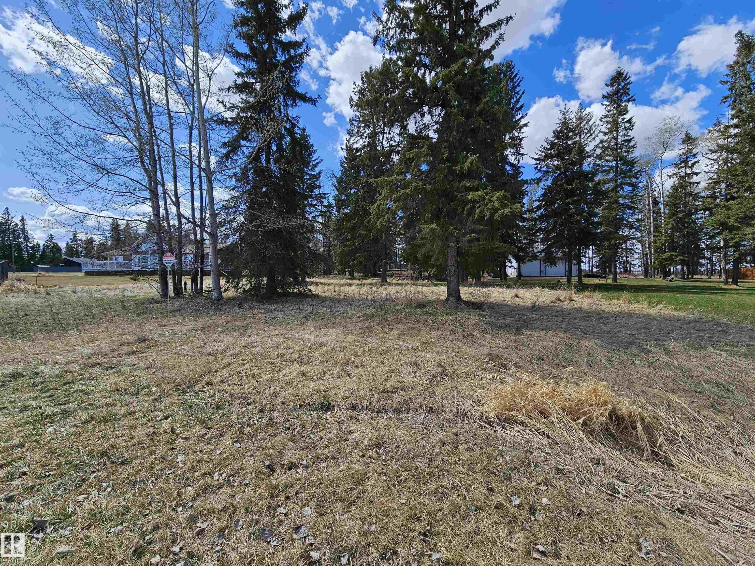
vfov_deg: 89.9
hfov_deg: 106.2
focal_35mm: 13
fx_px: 284
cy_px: 283
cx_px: 378
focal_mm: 2.2
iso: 50
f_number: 2.2
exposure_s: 1/1614
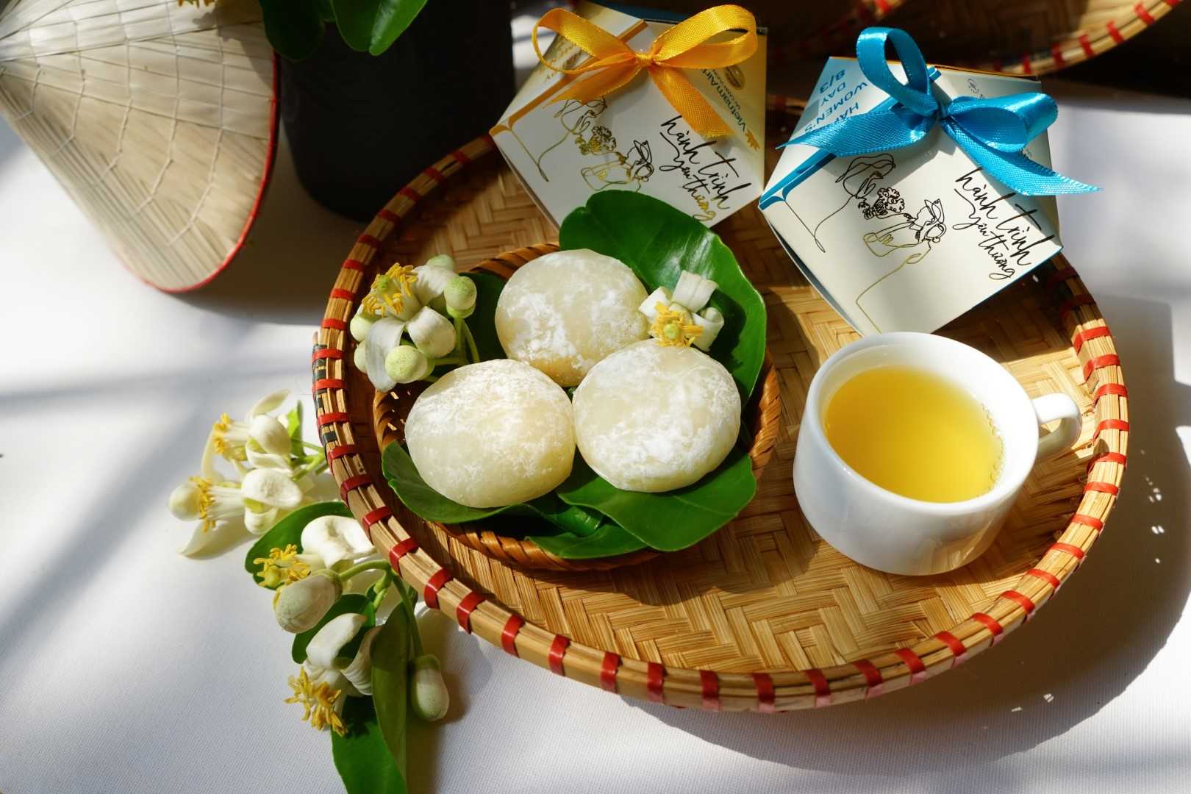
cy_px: 397
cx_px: 596
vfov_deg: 37.9
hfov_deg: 54.4
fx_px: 1158
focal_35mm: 35
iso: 320
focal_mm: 35
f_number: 7.1
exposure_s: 1/250
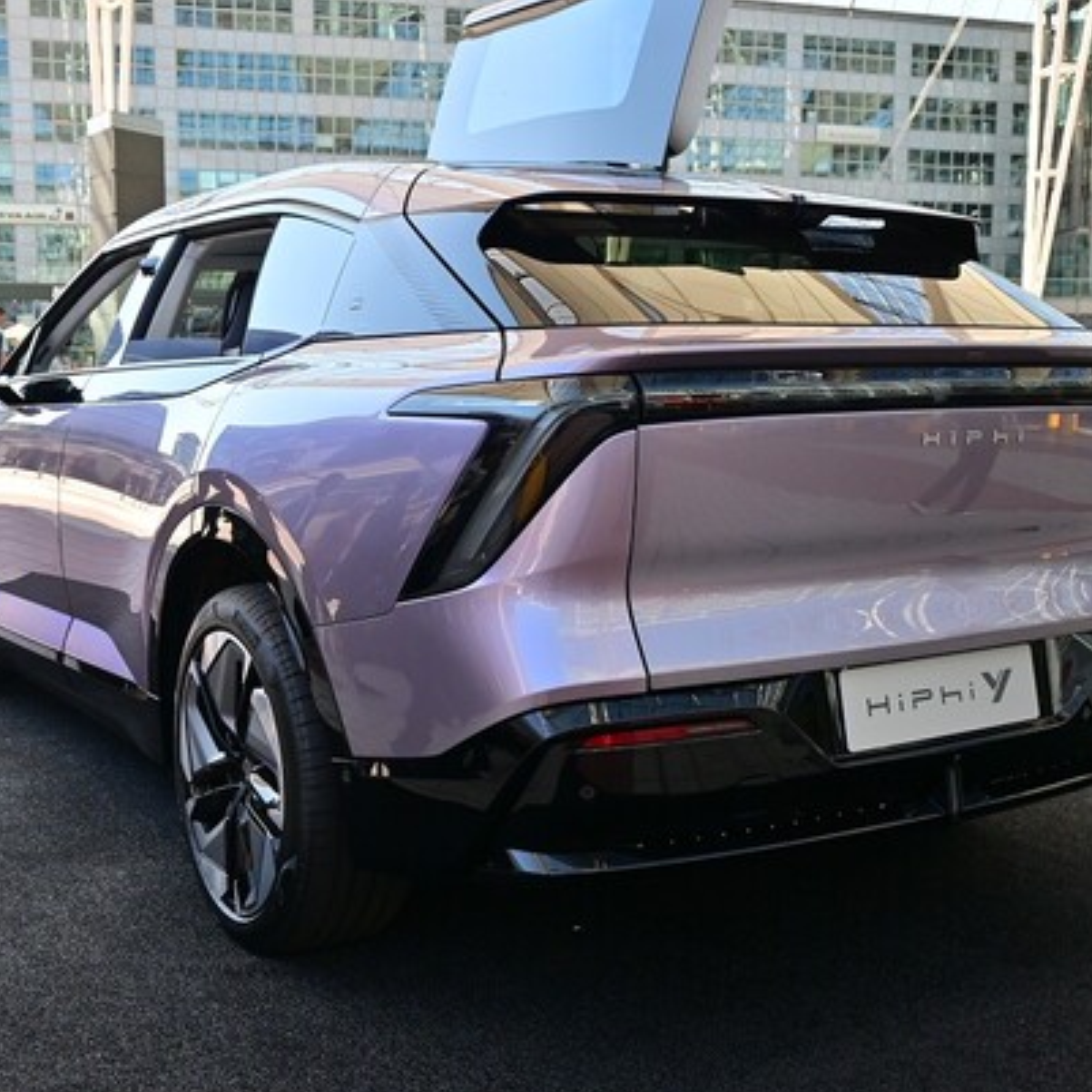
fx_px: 1511
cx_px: 523
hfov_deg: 39.7
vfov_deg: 39.7
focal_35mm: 42
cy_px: 560
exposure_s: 1/640
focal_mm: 21.5
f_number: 5.6
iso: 500
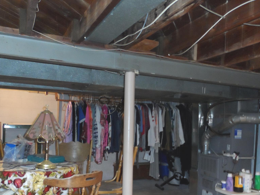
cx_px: 152
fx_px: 240
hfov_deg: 56.5
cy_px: 130
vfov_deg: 43.5
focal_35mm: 32
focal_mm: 4
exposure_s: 1/15
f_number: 3.2
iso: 640
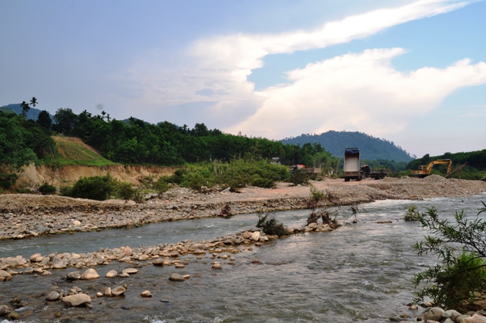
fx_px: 566
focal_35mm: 42
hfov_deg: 46.5
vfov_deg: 31.8
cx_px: 243
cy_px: 162
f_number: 10
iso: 200
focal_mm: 28
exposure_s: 1/50
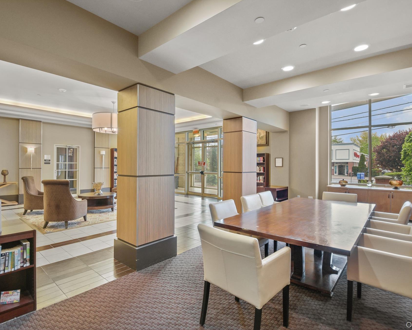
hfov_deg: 89.6
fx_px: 207
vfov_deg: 77.0
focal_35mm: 17
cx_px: 207
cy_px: 165
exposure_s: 1
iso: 320
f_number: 8
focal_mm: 10
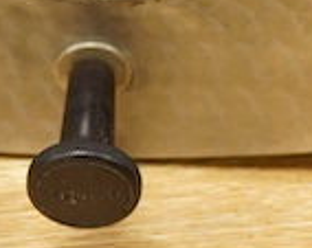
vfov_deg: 5.7
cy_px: -213
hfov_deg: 7.2
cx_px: 101
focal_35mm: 268
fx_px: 2470
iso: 1250
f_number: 3.5
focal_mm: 30
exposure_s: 1/125
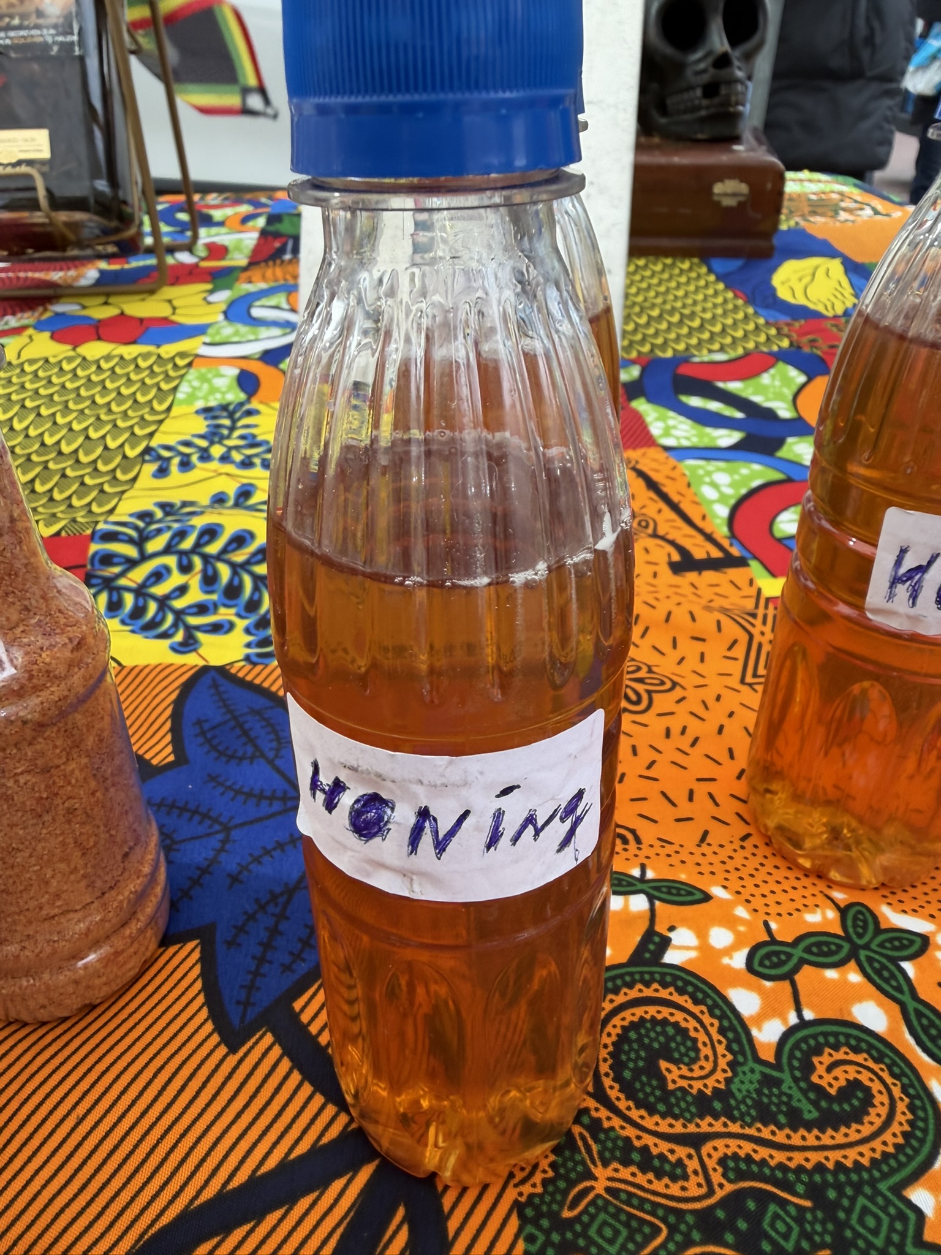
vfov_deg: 71.6
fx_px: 870
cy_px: 628
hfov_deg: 56.8
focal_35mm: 24
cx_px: 470
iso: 80
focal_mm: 2.22
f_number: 2.2
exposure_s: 1/100
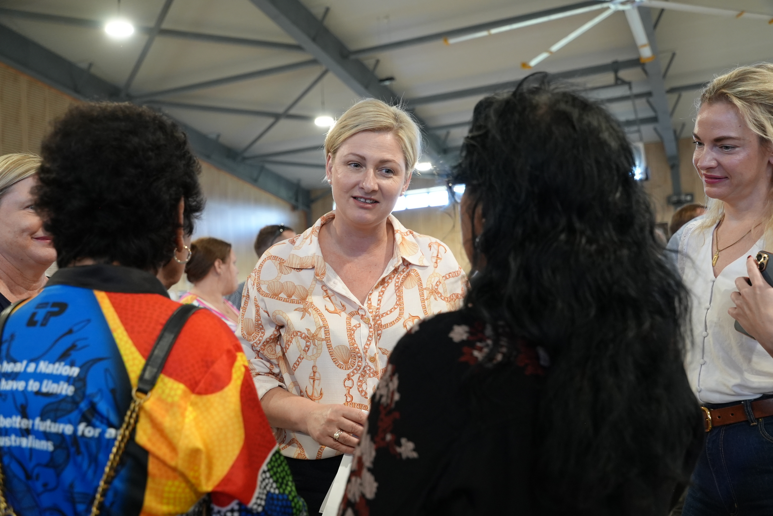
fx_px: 752
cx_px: 386
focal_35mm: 35
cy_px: 258
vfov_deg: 37.9
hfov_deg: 54.4
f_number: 4
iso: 3200
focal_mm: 35
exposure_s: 1/160
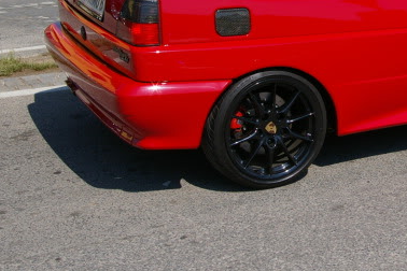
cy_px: 19
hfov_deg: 22.1
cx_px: 395
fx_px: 1006
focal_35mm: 89
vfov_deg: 15.2
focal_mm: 28
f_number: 8
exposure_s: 1/350
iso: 200
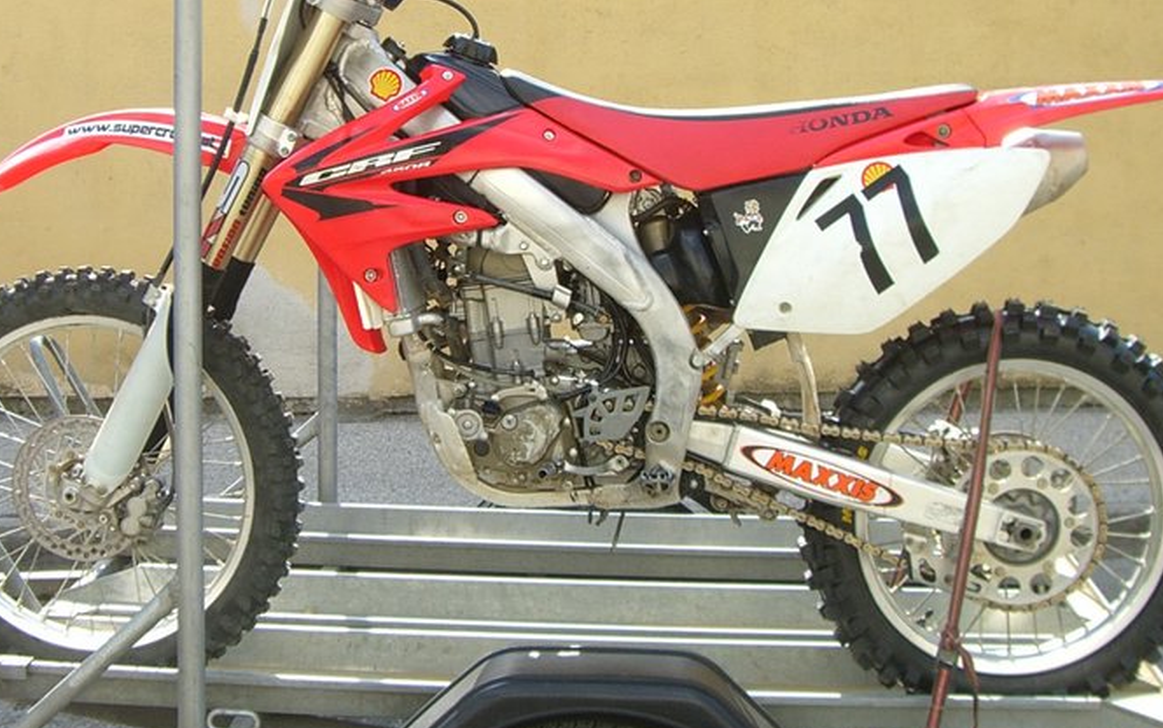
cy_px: 194
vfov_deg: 20.8
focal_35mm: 62
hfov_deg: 32.9
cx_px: 533
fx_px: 1966
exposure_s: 1/160
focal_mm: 6.2
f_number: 4.3
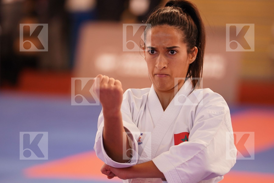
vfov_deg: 4.9
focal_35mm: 280
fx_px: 2131
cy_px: 92
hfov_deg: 7.4
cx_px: 137
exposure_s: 1/500
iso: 1250
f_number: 2.8
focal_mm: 187
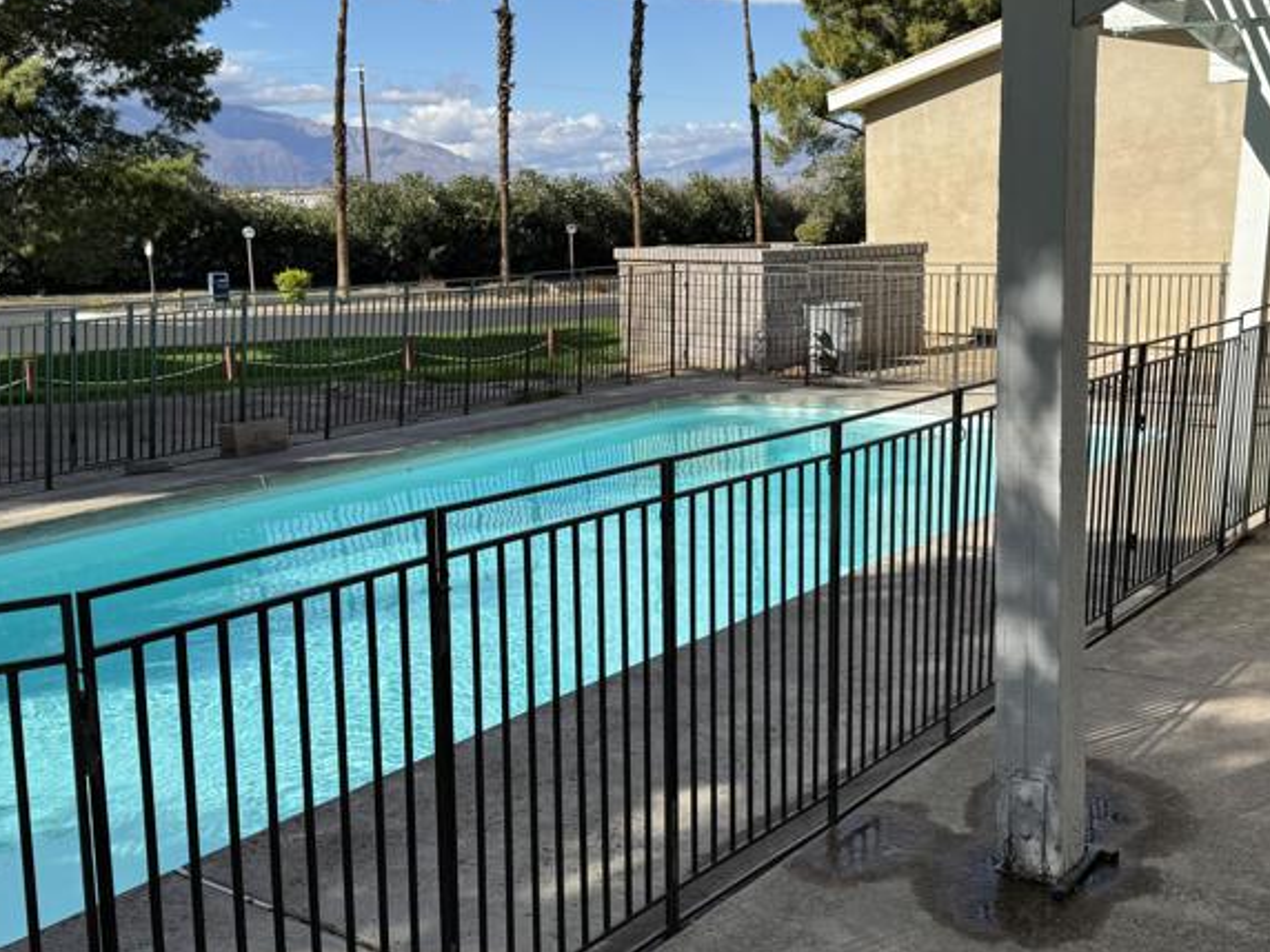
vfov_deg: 33.6
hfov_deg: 43.7
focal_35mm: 43
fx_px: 1578
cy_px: 475
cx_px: 755
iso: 80
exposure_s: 1/4950
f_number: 1.78
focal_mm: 6.76
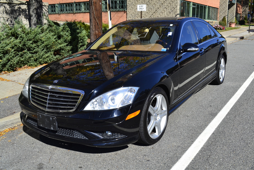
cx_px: 127
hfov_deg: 53.1
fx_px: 254
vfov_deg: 36.9
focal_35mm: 36
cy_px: 85
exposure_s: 1/400
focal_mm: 24
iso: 400
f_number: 11
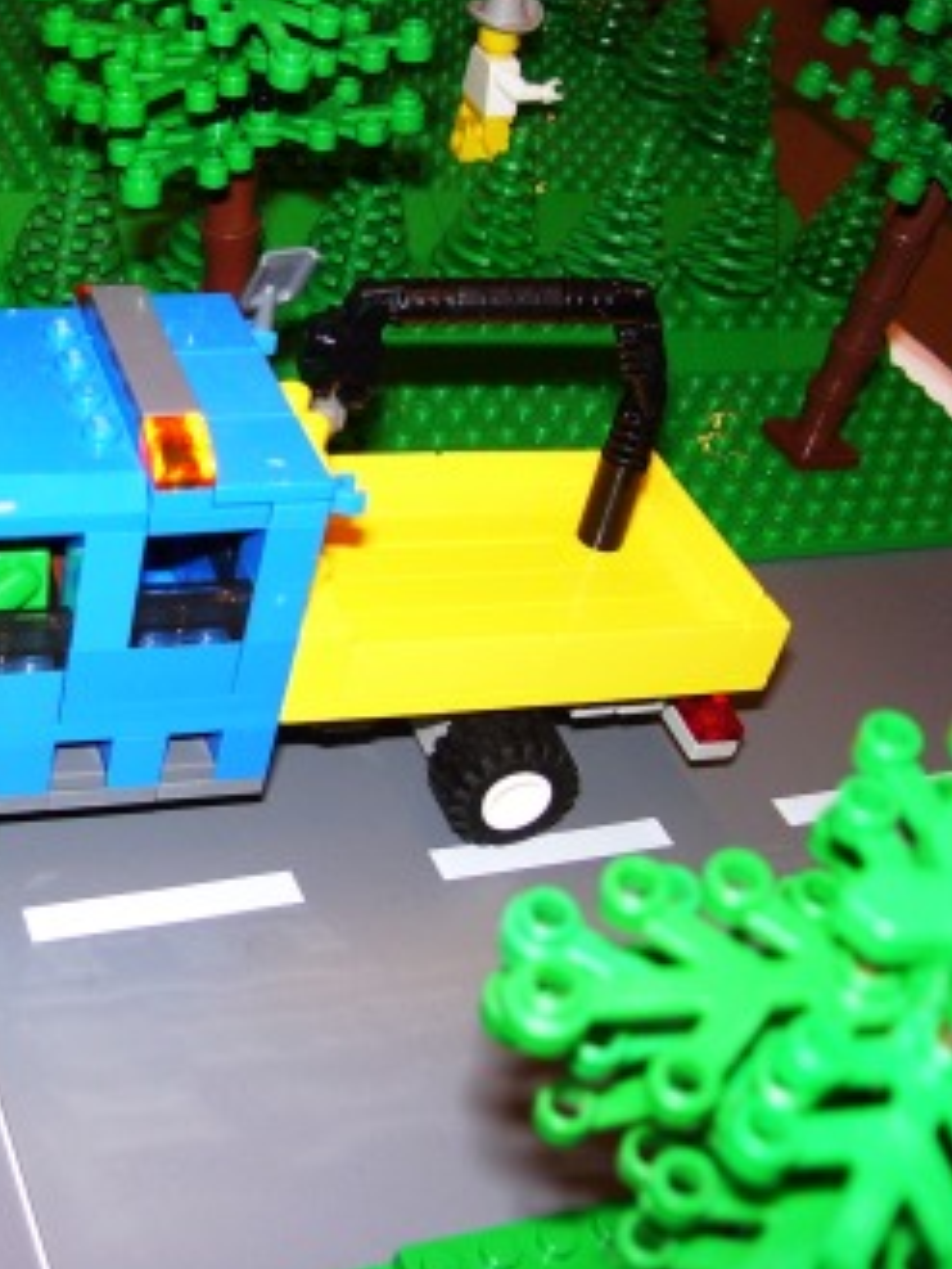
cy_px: 633
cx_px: 93
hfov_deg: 28.5
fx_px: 1796
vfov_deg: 38.9
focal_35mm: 49
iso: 80
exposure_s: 1/60
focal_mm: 6
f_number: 2.7
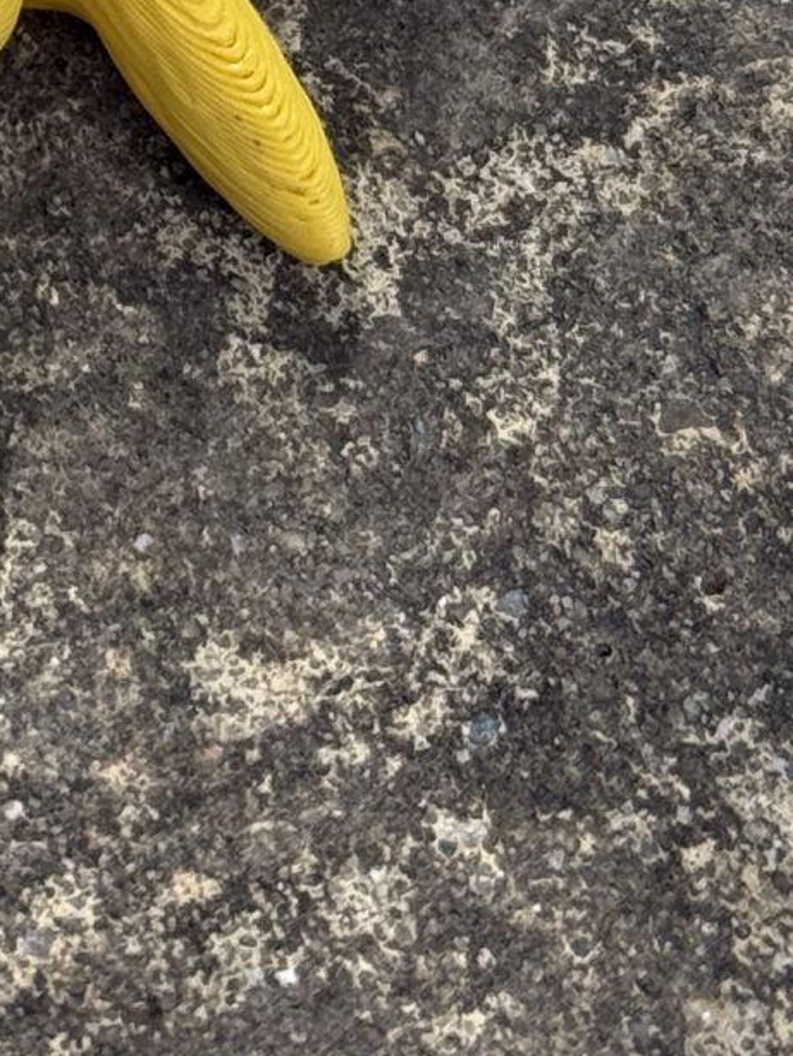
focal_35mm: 200
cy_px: -471
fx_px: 6105
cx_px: -337
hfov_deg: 7.3
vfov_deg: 9.6
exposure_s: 1/1100
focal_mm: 6.76
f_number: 1.78
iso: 64
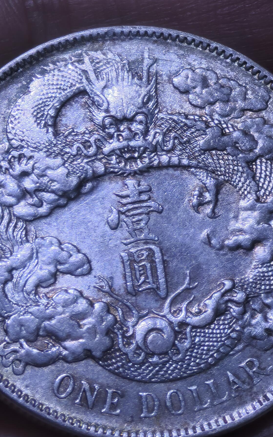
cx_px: 126
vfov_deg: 7.3
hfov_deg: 4.6
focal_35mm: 287
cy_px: 219
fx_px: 3416
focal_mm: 14.6
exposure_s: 1/100
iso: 160
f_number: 3
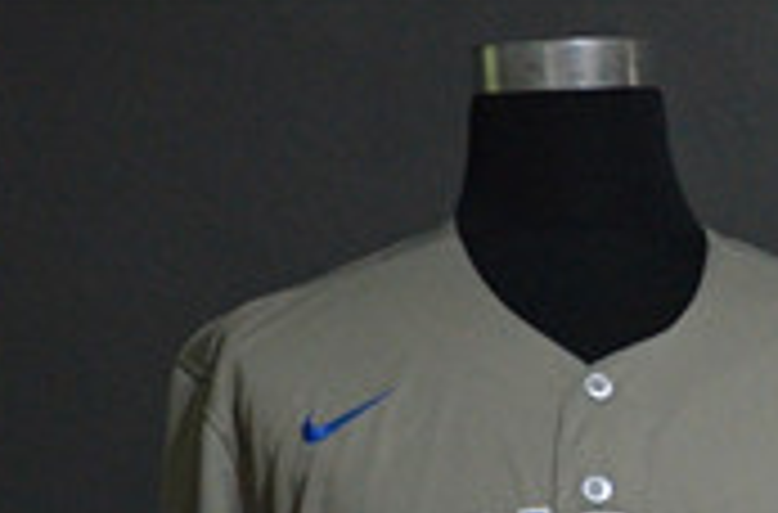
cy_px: 722
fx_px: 4673
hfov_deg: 9.4
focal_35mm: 217
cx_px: 985
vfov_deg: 6.2
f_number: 4.8
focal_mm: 50
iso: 4000
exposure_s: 1/50
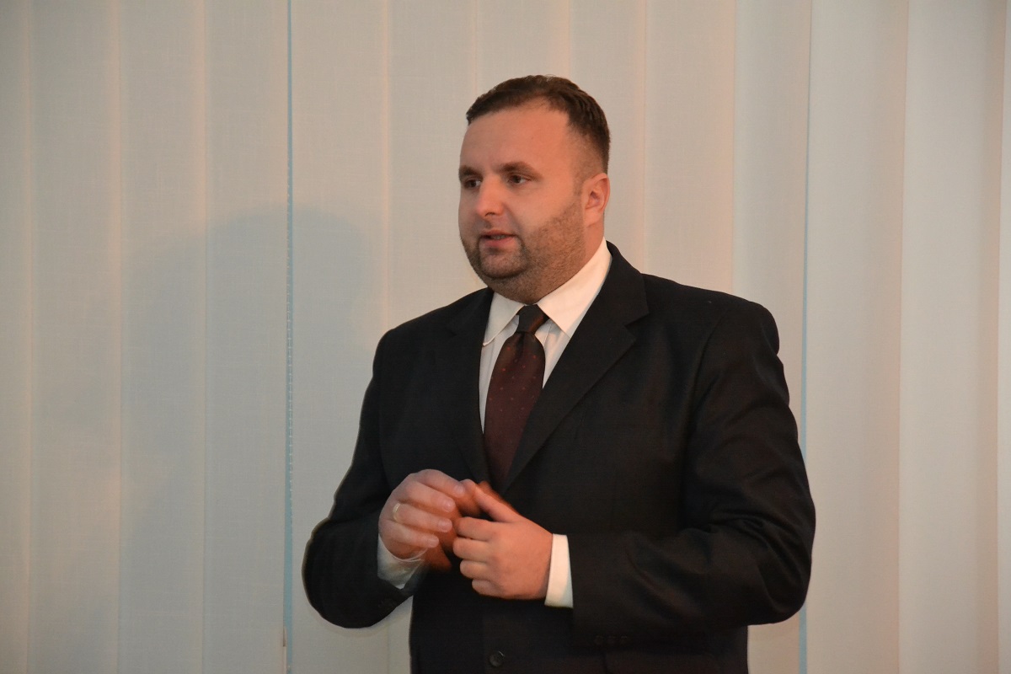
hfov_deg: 13.0
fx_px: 4423
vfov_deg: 8.7
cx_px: 506
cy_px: 337
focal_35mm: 158
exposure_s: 1/20
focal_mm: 105
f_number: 6.3
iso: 3200
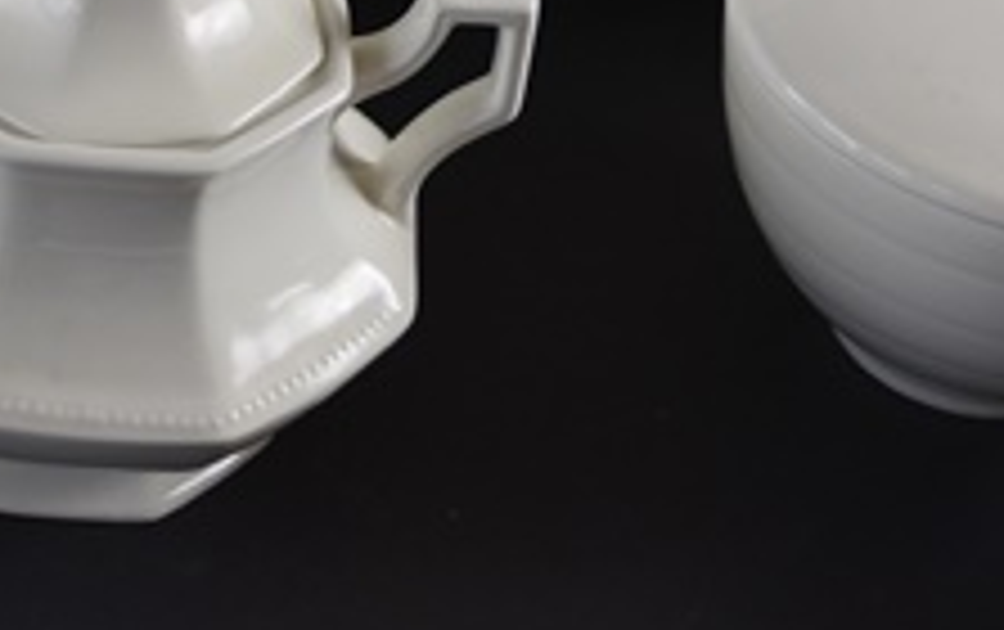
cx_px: -239
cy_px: -180
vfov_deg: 11.2
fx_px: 3151
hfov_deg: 17.2
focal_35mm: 115
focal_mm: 28
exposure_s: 1/125
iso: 400
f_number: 5.6
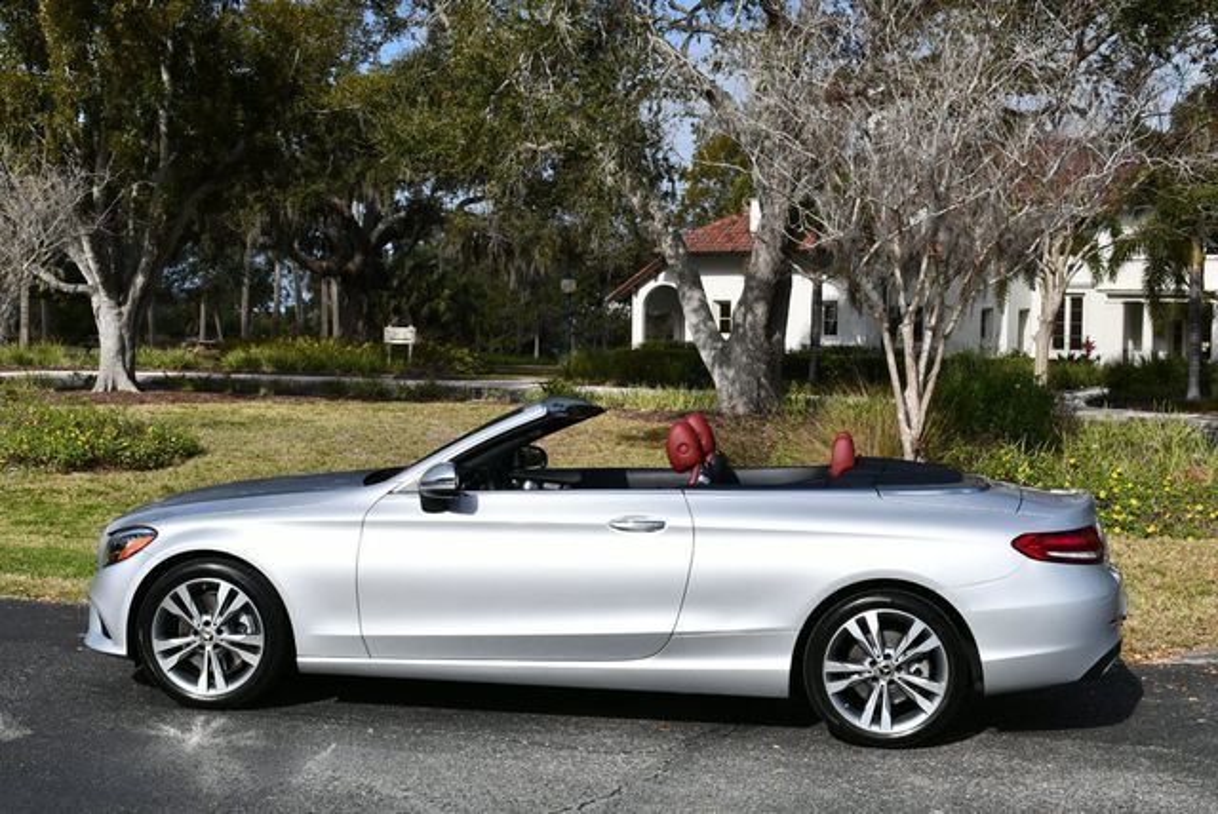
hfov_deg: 41.1
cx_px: 609
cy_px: 407
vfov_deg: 28.1
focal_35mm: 48
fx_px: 1625
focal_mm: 24
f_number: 9
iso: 100
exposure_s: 1/320
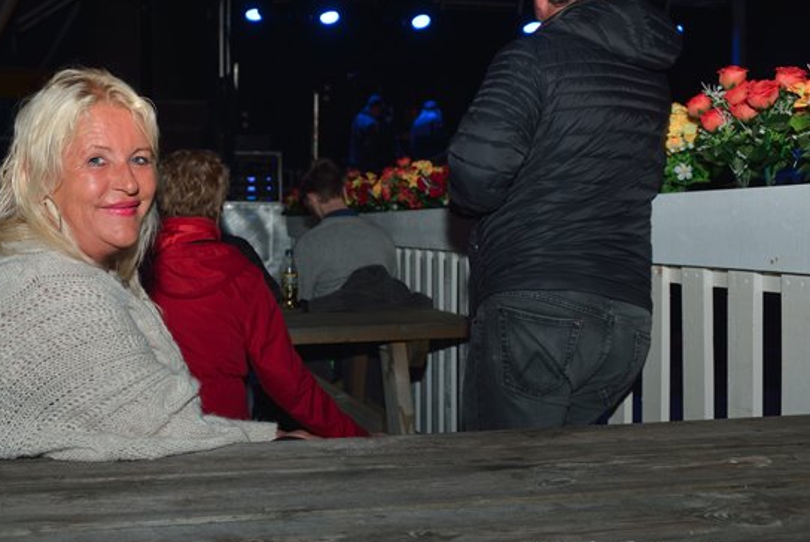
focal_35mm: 41
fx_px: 923
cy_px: 254
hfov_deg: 46.9
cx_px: 299
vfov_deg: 32.7
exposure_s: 1/60
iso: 320
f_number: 5.6
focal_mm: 31
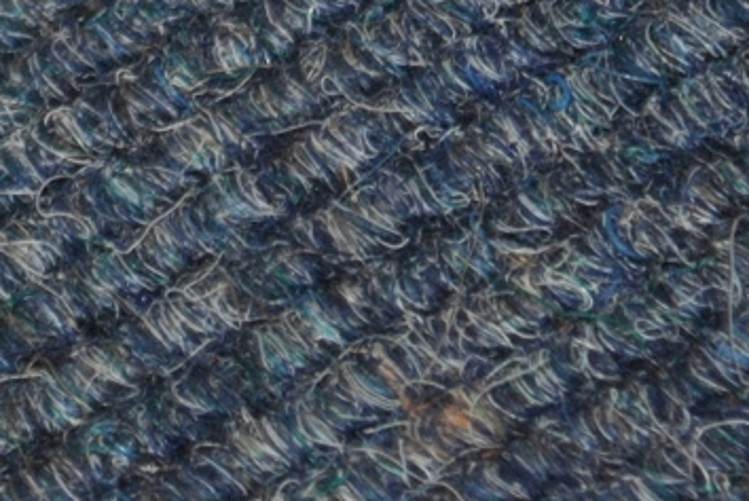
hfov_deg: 4.5
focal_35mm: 451
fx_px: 9389
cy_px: -786
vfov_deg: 3.0
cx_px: -468
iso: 200
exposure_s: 1/60
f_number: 5.6
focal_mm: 55
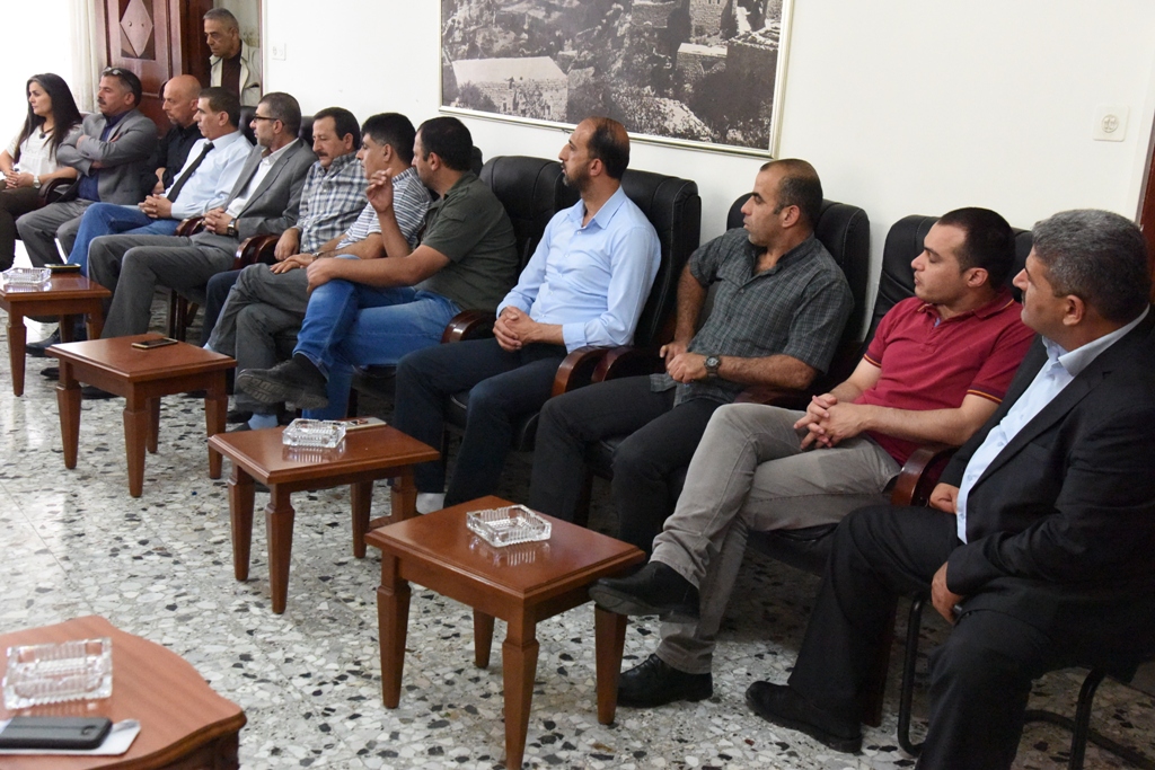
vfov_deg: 33.4
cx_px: 578
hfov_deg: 48.5
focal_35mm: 40
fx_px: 1283
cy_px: 385
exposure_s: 1/160
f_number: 6.3
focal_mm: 40
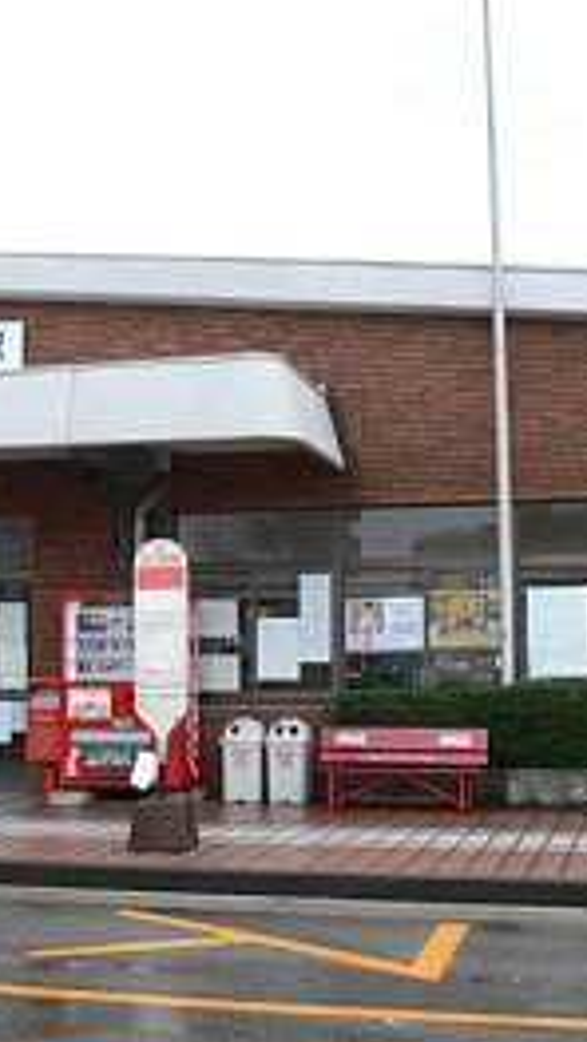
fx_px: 1604
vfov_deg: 36.0
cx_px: 139
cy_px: 499
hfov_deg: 20.6
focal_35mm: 58
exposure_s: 1/100
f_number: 4
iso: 80
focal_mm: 7.4
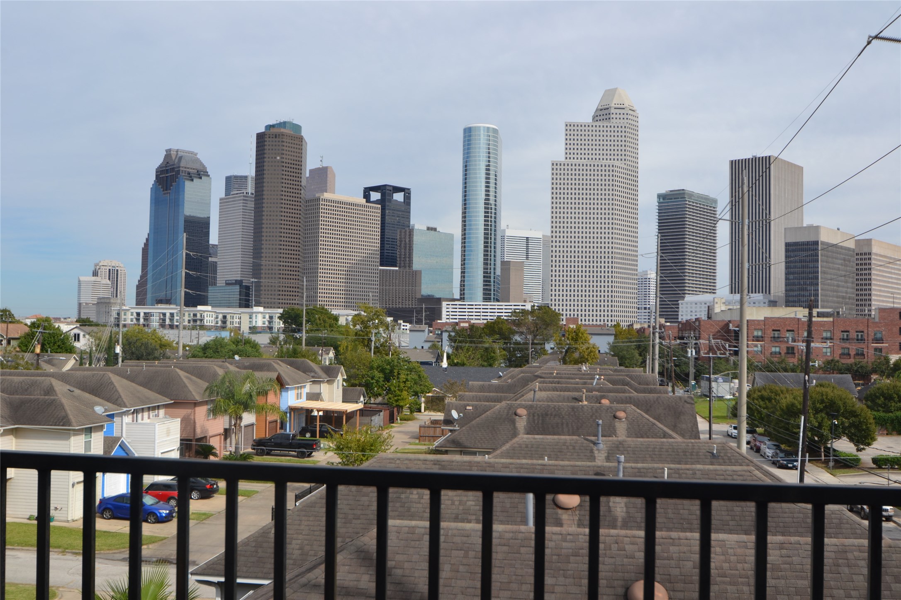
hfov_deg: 53.1
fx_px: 901
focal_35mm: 36
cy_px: 300
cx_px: 450
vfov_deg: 36.9
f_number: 8
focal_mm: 24
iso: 100
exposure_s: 1/250
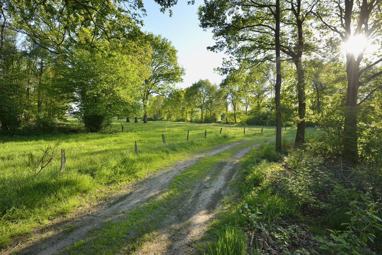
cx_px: 191
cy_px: 128
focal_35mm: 16
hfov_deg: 96.7
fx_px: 170
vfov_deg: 73.8
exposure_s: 1/160
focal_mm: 16
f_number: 10
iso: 400
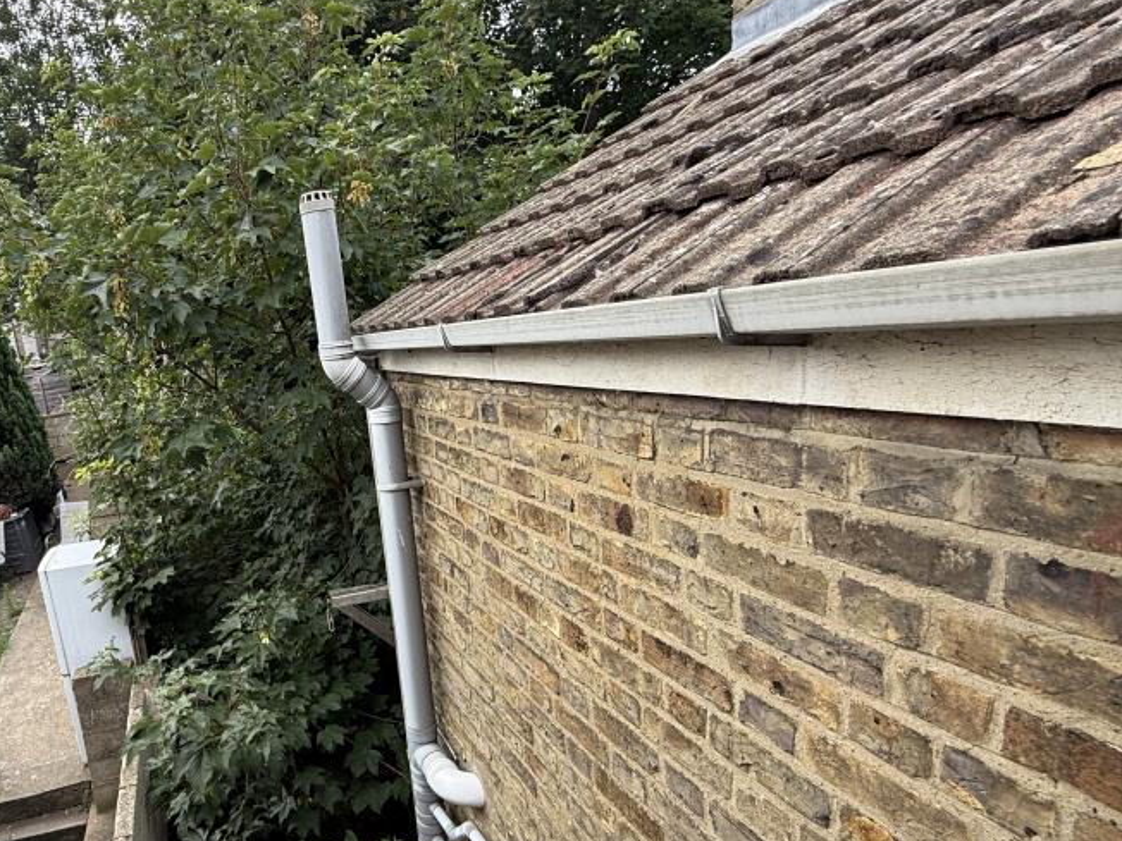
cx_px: 325
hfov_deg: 72.7
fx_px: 713
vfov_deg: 60.9
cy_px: 475
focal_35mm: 22
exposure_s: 1/290
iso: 50
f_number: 2.2
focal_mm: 2.22
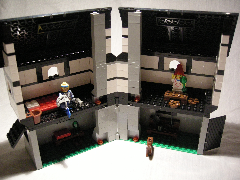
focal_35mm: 36
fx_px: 250
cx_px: 120
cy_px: 90
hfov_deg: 51.4
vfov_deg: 39.7
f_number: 2.7
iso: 400
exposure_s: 1/47.5
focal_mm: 7.5
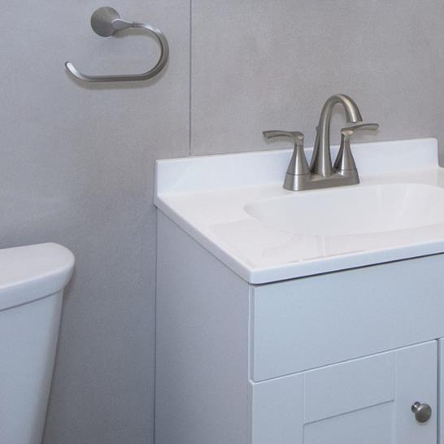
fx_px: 763
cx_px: 410
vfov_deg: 30.1
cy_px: -3
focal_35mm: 53
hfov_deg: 30.8
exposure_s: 1/60
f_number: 8
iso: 640
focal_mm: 11
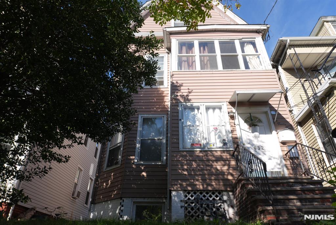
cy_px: 112
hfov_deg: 73.7
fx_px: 224
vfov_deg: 53.2
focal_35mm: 24
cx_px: 168
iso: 100
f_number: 7.1
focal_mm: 16
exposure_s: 1/200
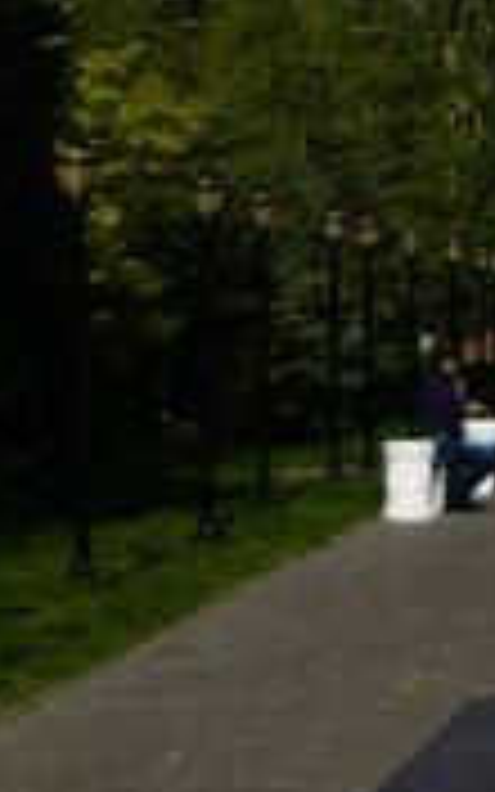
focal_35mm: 181
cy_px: -176
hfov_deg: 6.2
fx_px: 3907
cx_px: 1904
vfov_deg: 11.3
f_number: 9
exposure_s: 1/500
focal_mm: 24
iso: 100
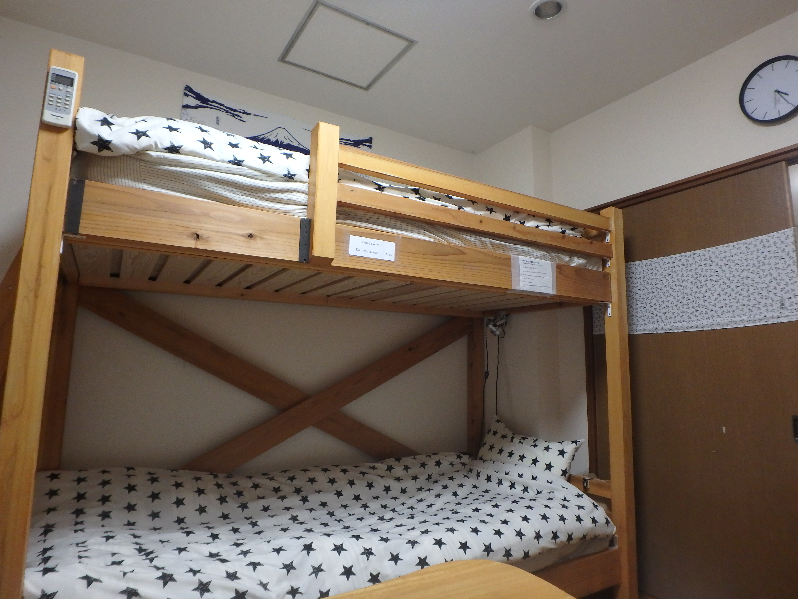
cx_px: 399
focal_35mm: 21
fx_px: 484
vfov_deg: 63.4
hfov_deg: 79.0
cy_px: 300
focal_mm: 3.7
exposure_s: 1/30
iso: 400
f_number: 3.5
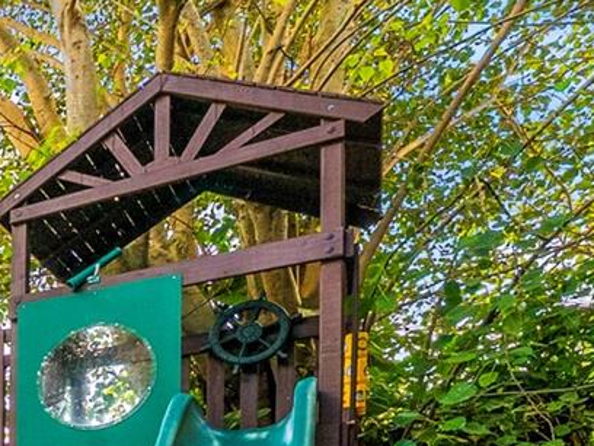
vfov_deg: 27.5
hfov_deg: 24.2
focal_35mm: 49
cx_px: -405
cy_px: 474
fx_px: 841
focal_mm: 13
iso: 400
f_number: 8
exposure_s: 1/100
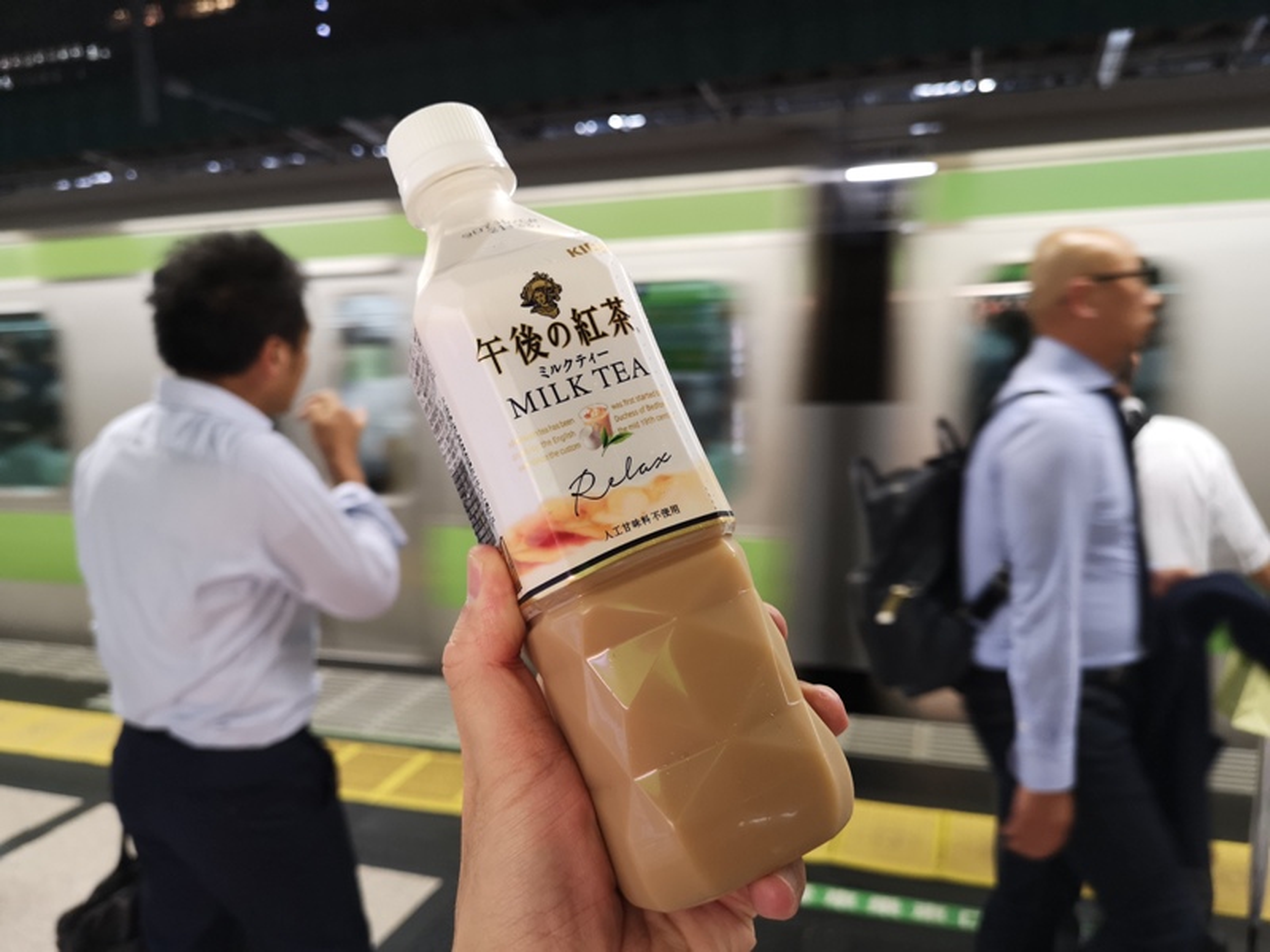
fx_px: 991
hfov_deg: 65.3
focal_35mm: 27
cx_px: 635
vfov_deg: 51.4
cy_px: 476
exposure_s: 1/45
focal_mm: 3.95
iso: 160
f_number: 1.8
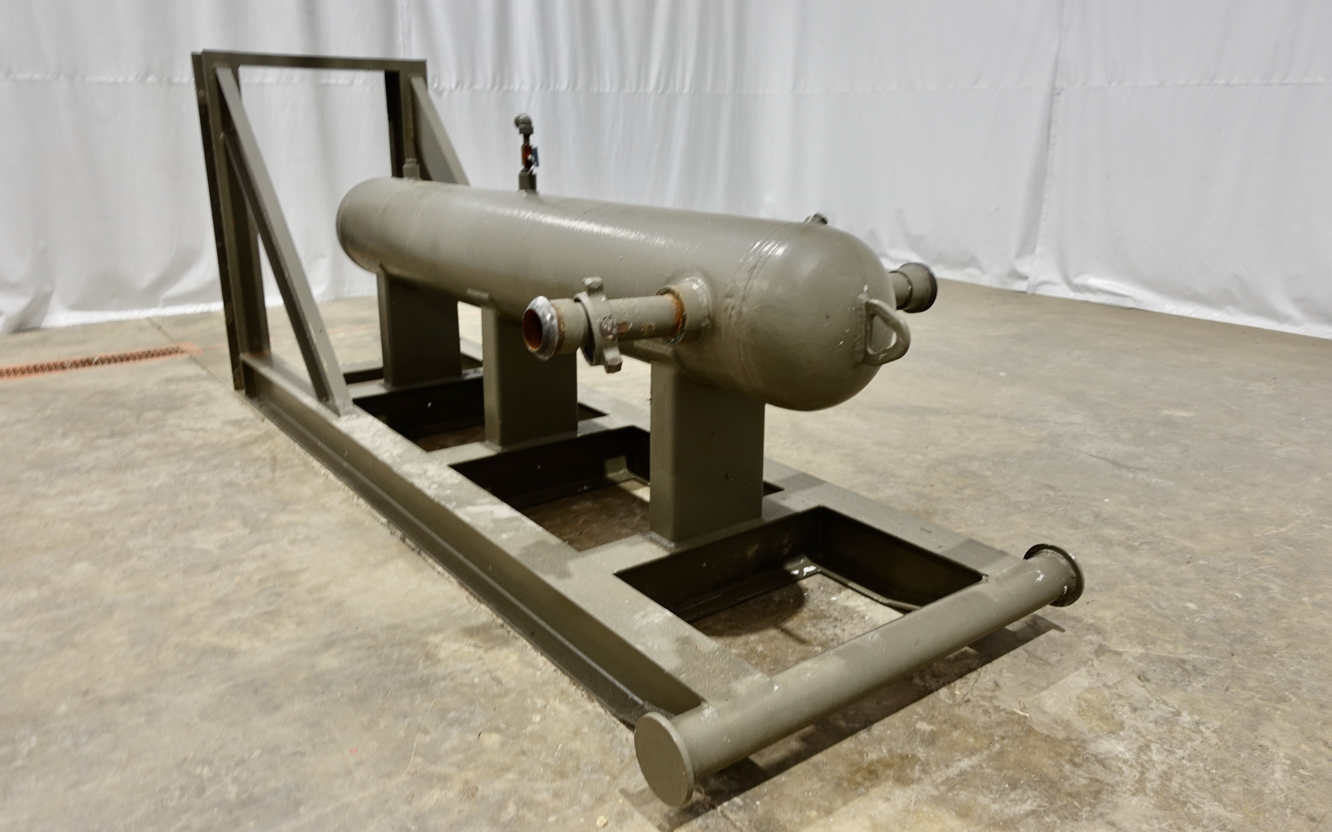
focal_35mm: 25
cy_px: 399
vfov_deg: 49.3
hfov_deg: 72.5
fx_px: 908
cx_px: 659
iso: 160
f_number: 1.8
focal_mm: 9.4
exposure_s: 1/30
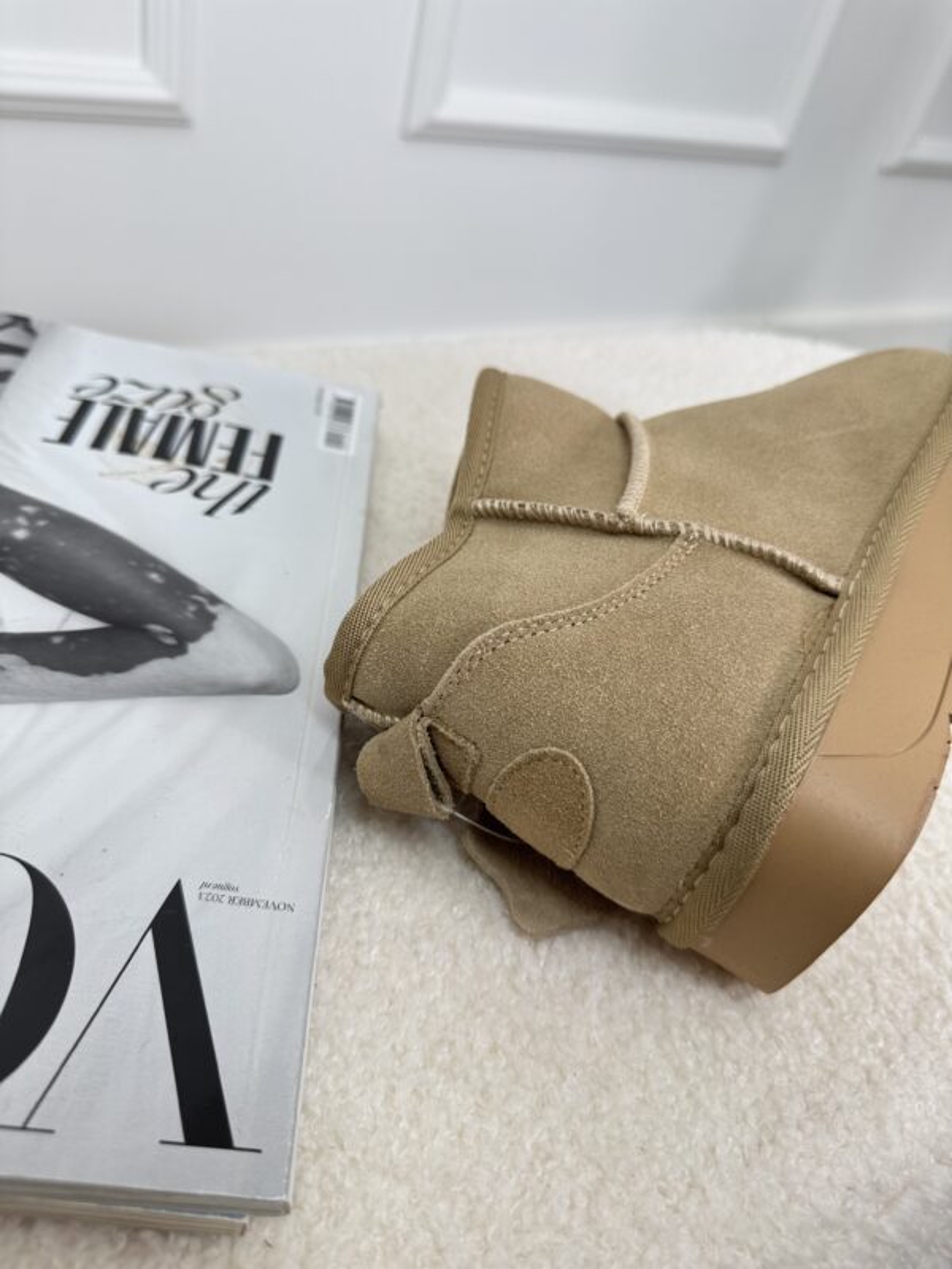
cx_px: 476
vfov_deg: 71.6
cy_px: 634
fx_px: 880
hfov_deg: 56.8
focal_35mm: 24
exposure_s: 1/140
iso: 64
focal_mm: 6.76
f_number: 1.78
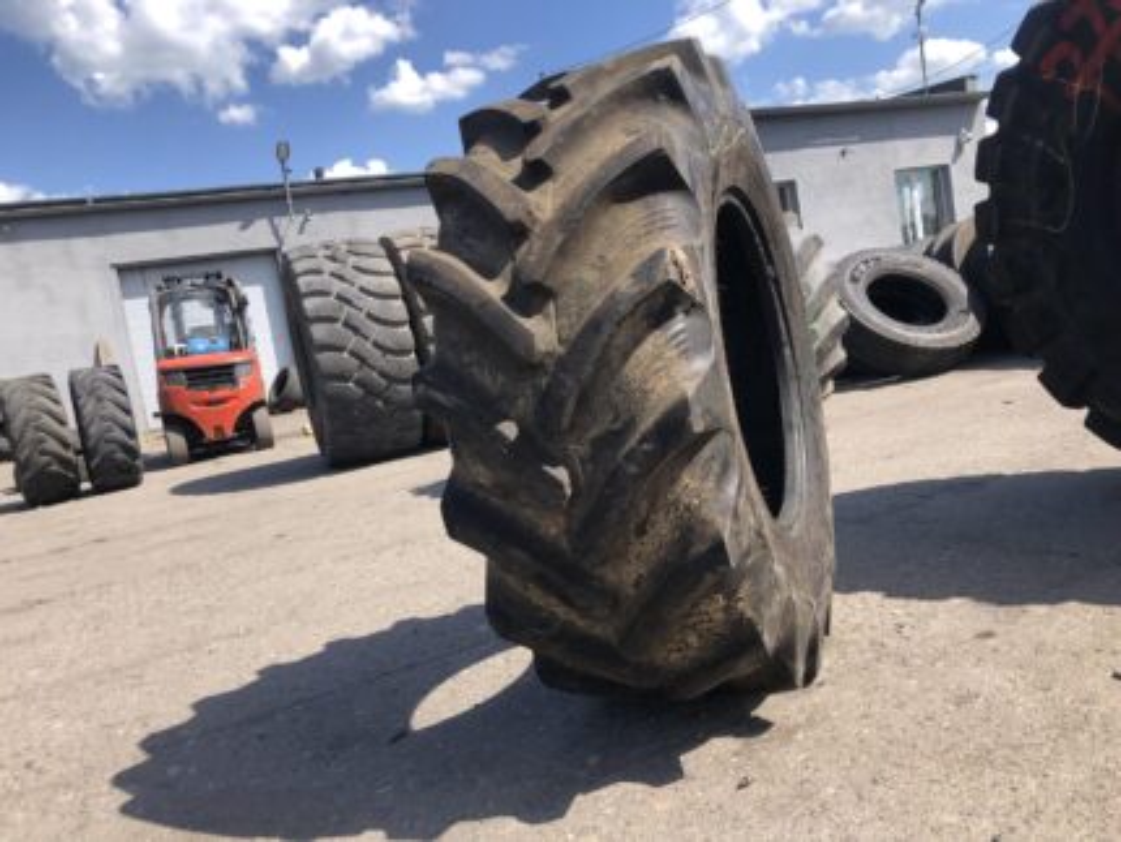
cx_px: 560
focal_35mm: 28
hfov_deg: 63.4
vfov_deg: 49.8
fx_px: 907
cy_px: 421
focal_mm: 3.99
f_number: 1.8
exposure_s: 1/1185
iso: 20
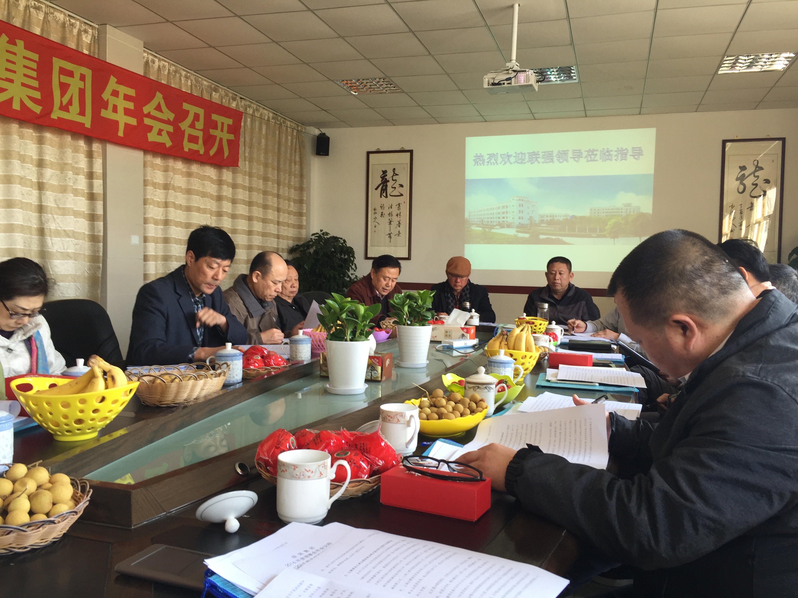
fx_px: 669
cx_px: 399
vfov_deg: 48.2
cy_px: 299
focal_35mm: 29
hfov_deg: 61.7
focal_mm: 4.15
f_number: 2.2
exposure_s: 1/60
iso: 40
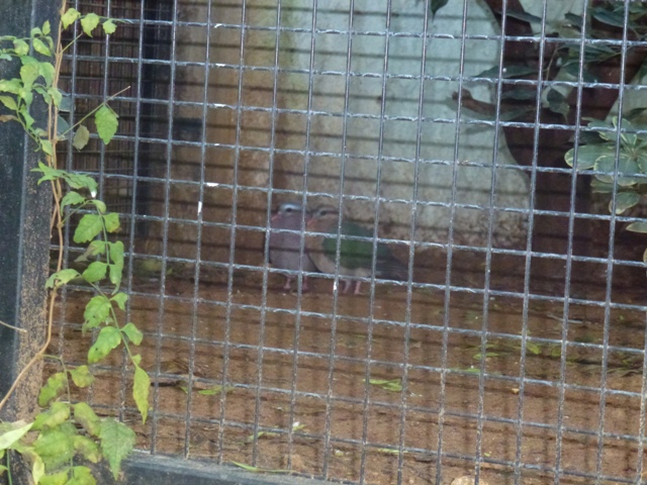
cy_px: 242
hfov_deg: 17.4
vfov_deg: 13.1
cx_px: 324
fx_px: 2112
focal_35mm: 113
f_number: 5.1
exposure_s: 1/60
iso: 800
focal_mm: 20.2
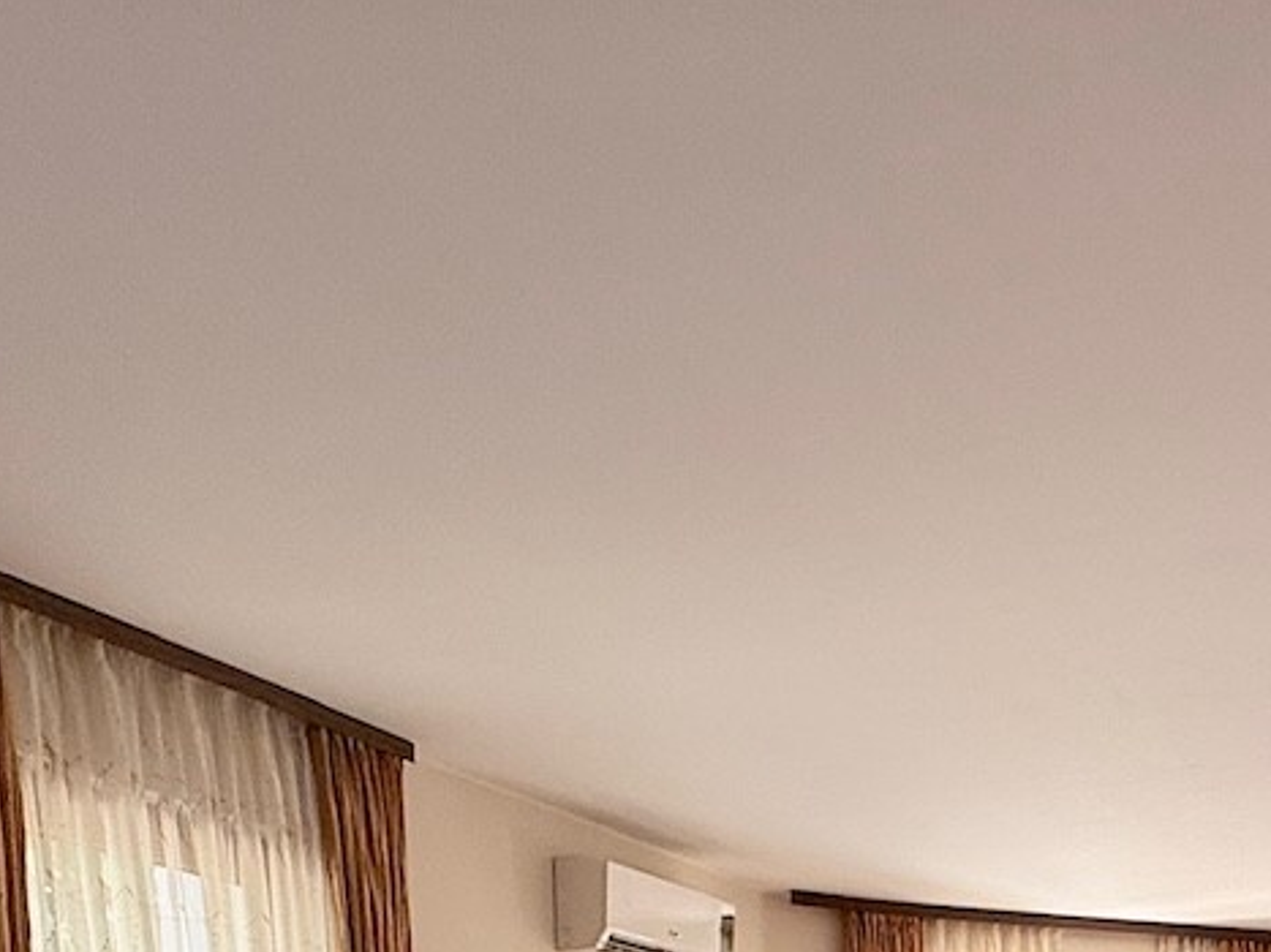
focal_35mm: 45
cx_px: 895
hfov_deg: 41.3
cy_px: 1527
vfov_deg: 23.6
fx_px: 1652
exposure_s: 1/99
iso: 125
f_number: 2.2
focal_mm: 2.22
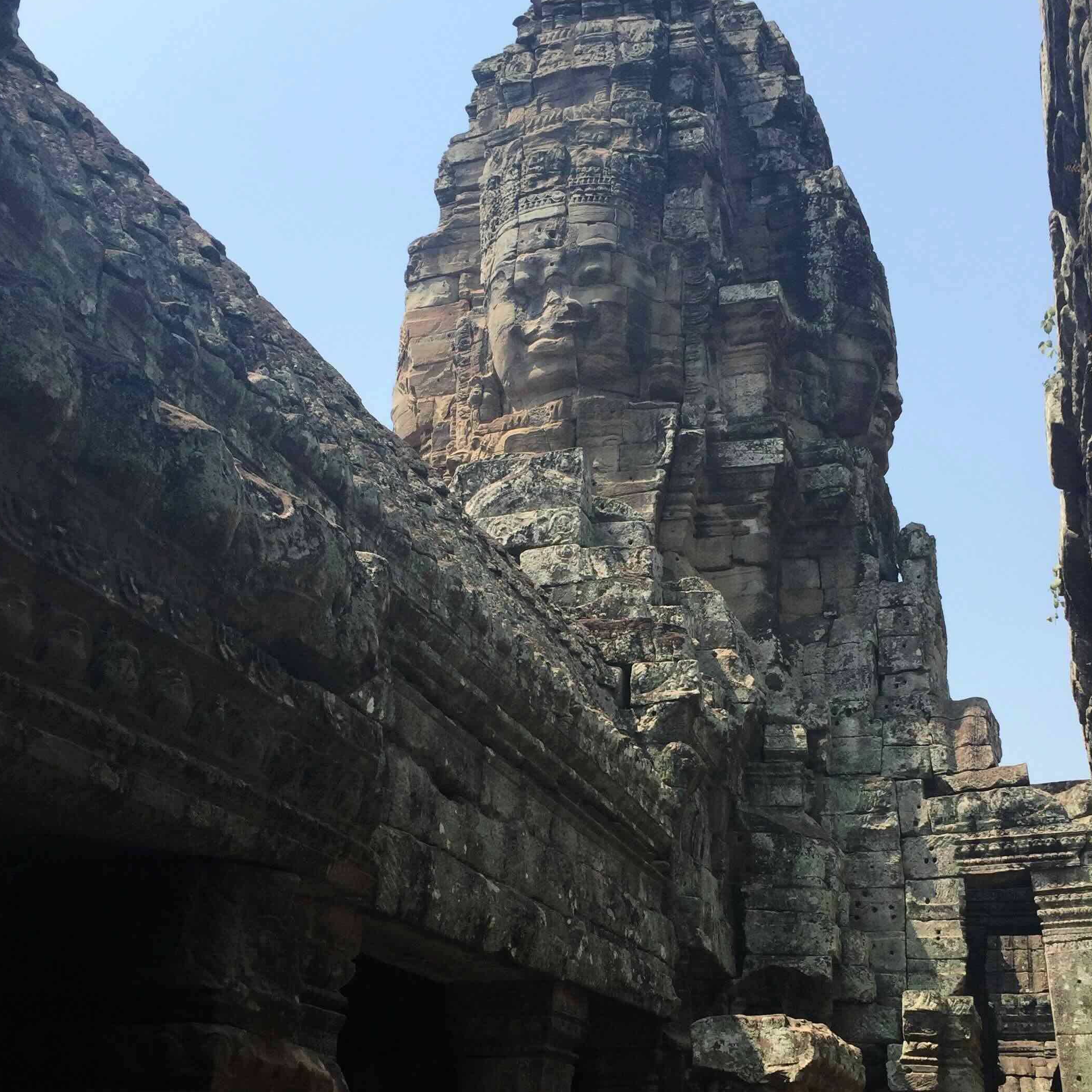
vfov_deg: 41.6
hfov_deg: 41.8
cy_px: 671
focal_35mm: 40
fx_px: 1428
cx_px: 600
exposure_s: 1/1582
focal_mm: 4.15
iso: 32
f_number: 2.2
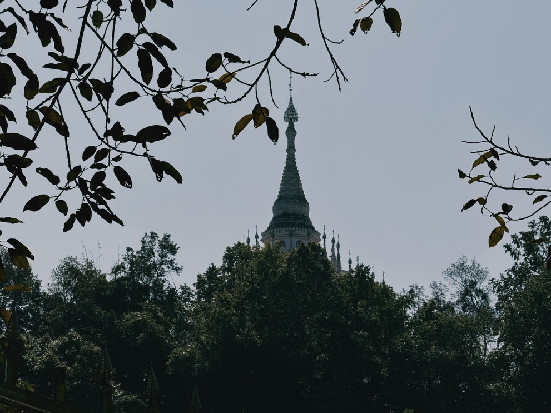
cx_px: 281
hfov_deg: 15.9
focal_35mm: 124
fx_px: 1974
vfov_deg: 11.9
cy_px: 213
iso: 50
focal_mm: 15.66
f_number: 2.8
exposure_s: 1/4975
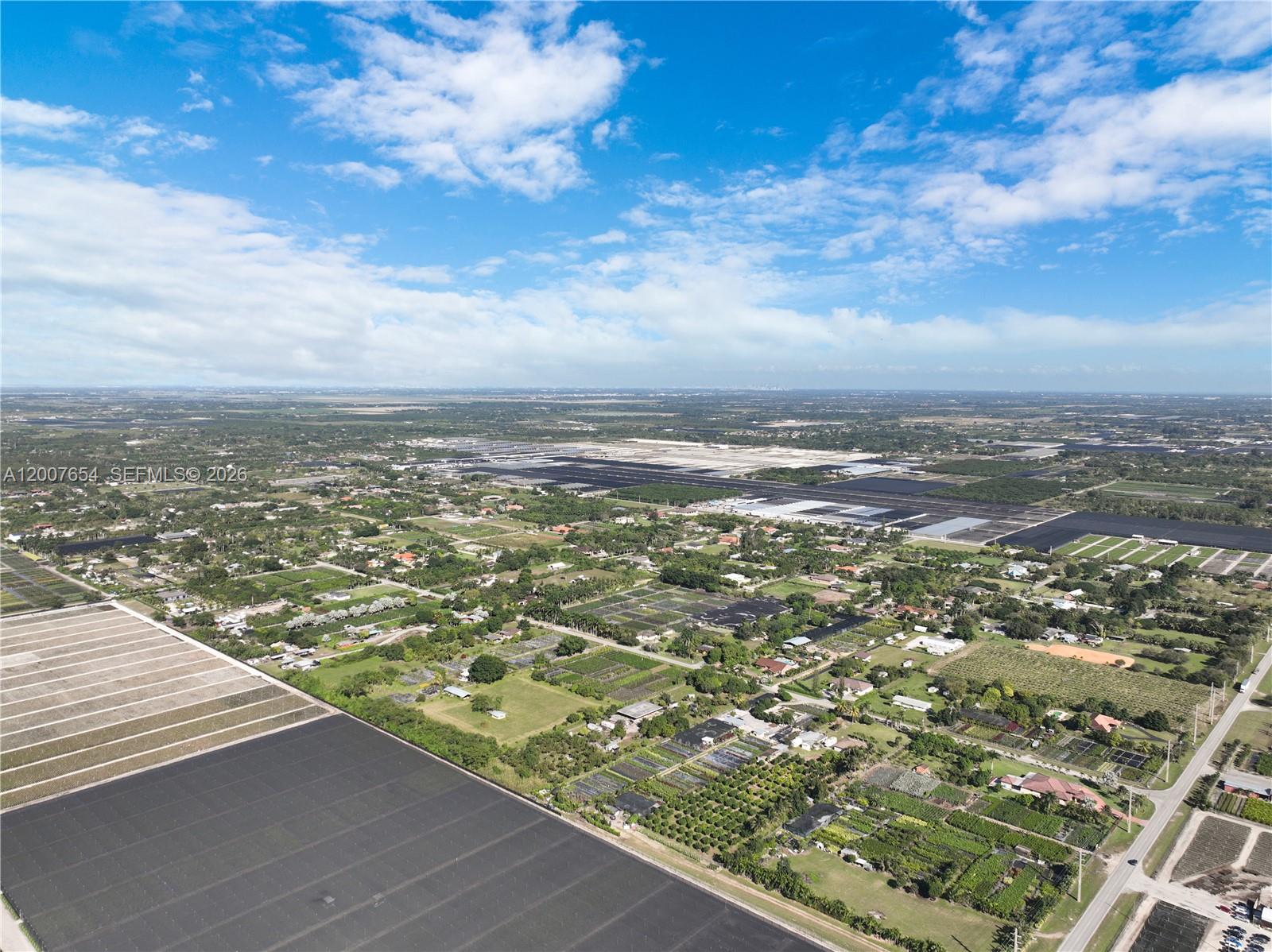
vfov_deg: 56.8
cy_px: 476
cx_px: 636
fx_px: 881
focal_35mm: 24
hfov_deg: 71.6
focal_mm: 12.29
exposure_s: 1/2000
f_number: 2.8
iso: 100
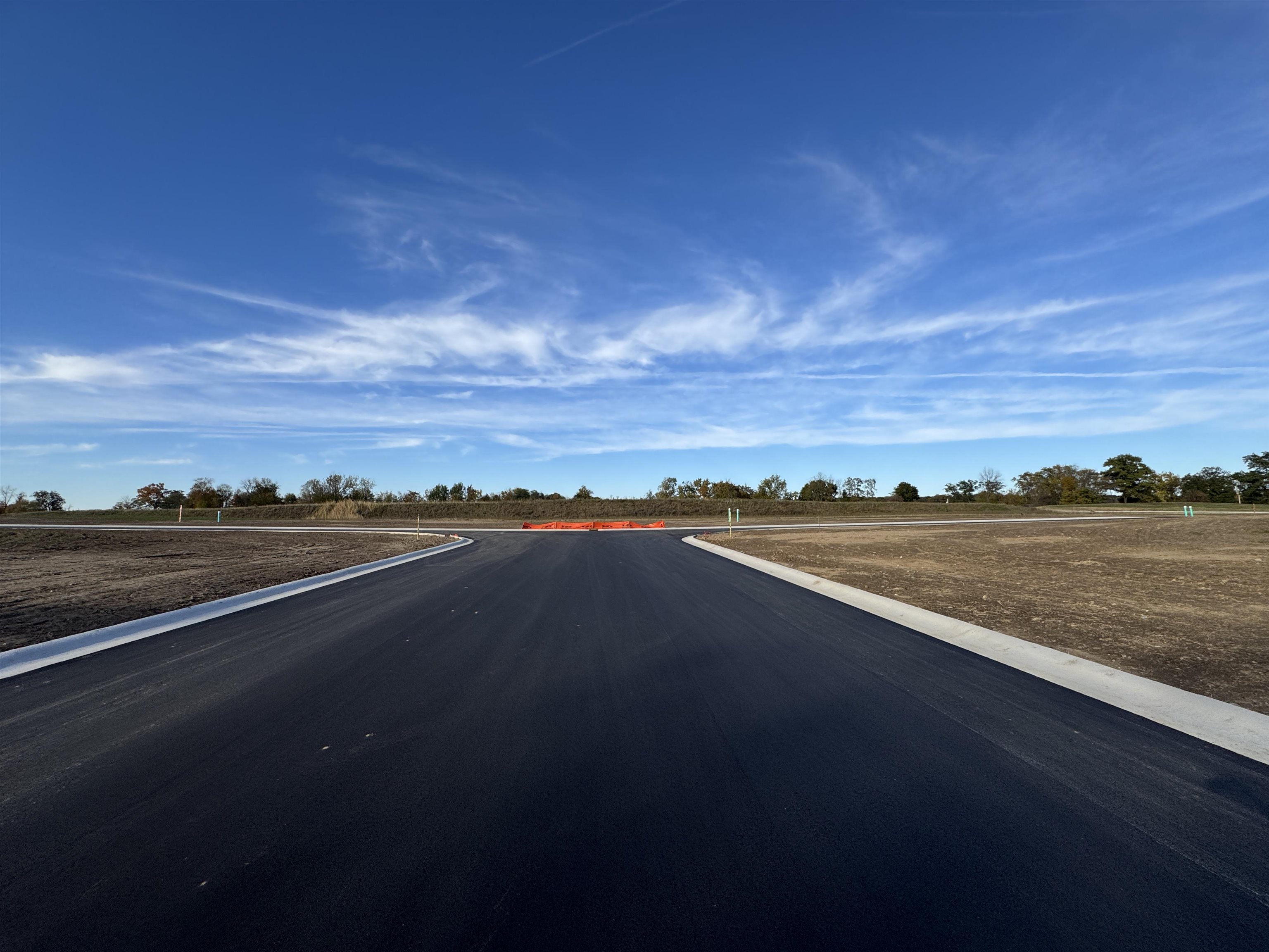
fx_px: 513
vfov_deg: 85.7
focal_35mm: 14
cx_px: 634
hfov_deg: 102.1
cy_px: 476
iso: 50
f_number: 2.2
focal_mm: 2.22
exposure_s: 1/2028
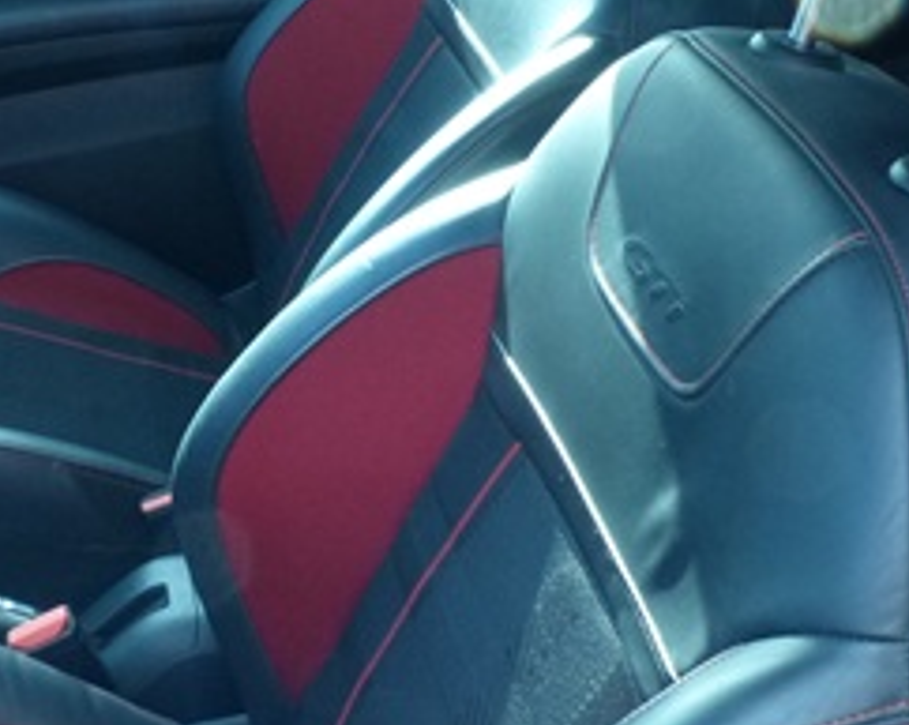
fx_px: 1666
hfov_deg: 30.1
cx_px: 244
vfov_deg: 24.5
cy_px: 406
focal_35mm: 62
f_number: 5.6
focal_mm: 4.5
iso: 320
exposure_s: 1/60
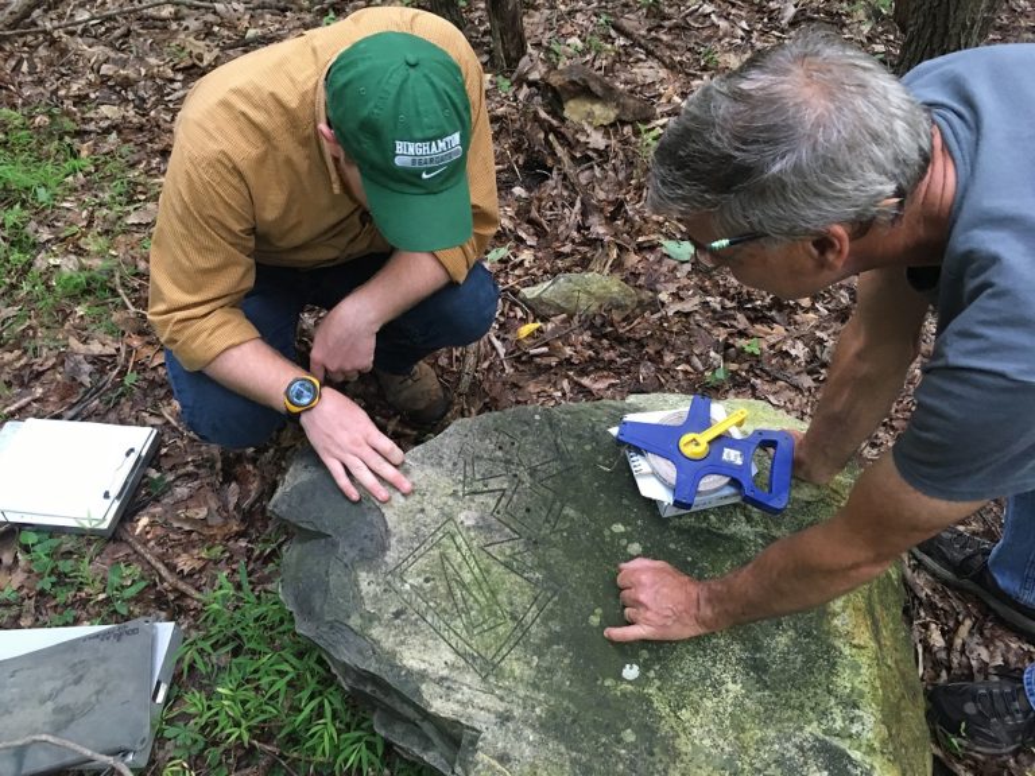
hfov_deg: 61.7
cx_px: 518
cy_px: 388
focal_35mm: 29
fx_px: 867
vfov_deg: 48.2
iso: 125
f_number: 2.2
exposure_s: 1/30
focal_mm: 4.15
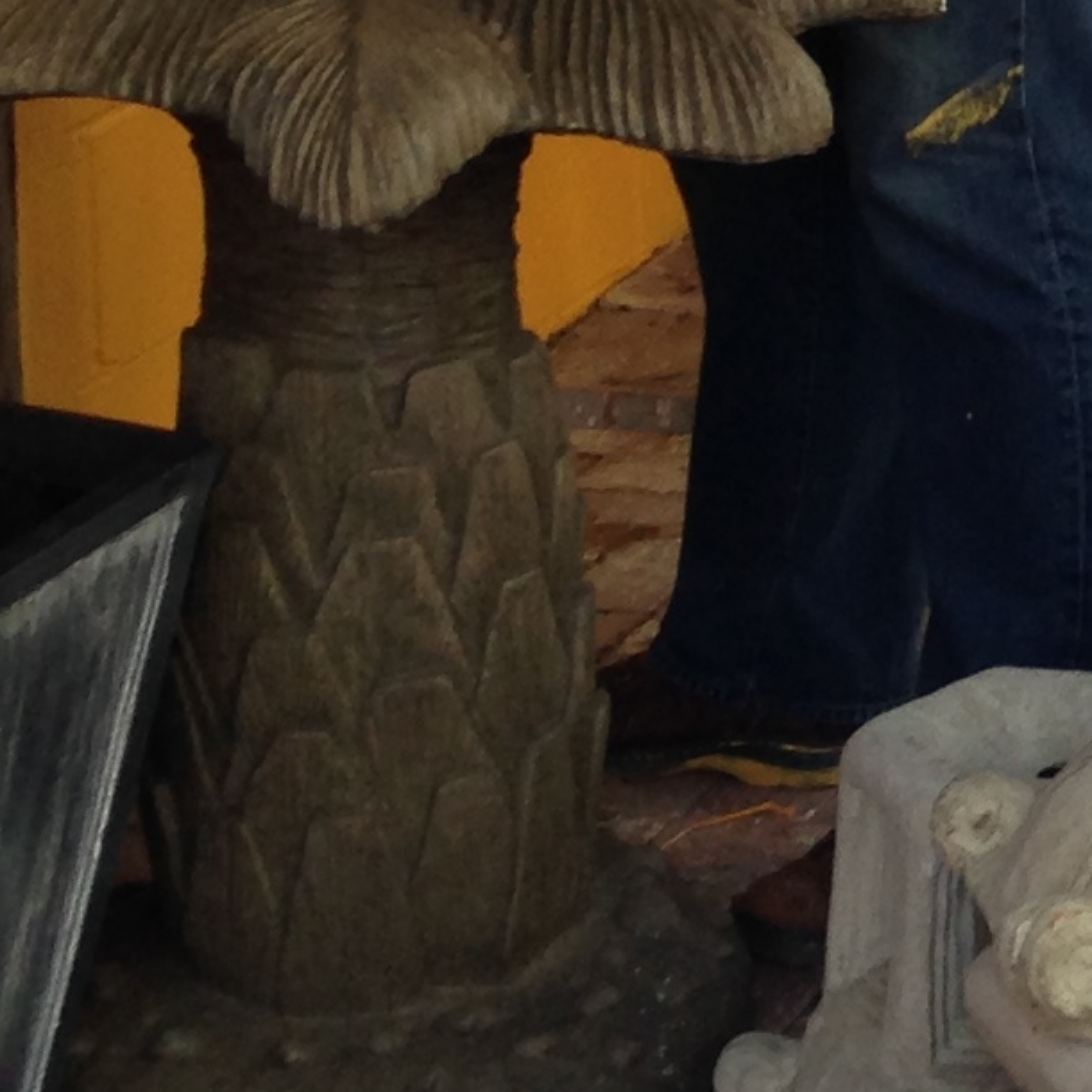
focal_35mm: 156
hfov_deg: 10.4
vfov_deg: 10.9
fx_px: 5568
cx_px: 2086
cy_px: -360
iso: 50
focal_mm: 4.12
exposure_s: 1/60
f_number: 2.4
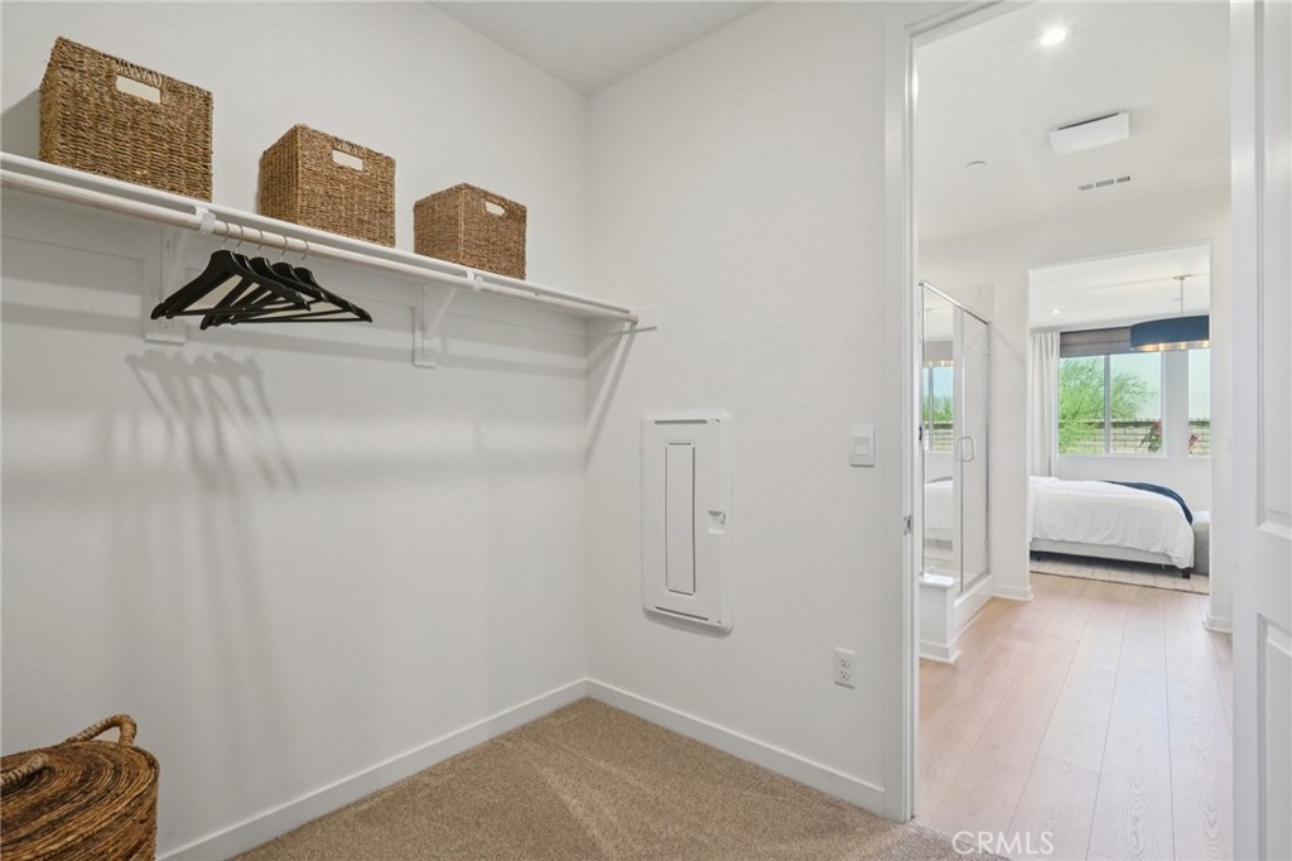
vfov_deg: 73.7
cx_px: 646
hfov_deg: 96.8
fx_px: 574
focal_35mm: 16
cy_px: 430
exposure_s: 1/20
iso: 3200
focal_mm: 16
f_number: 16
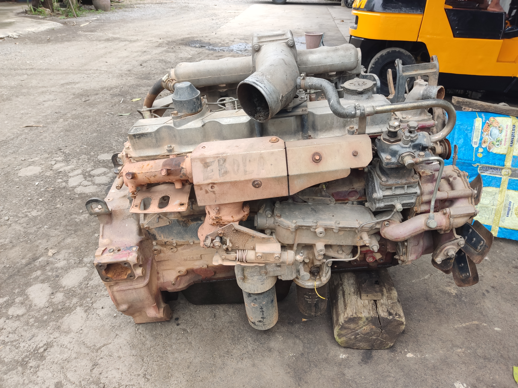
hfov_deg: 69.4
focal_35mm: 25
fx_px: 374
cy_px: 194
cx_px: 259
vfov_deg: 54.9
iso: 50
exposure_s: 1/311
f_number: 1.79
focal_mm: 4.71
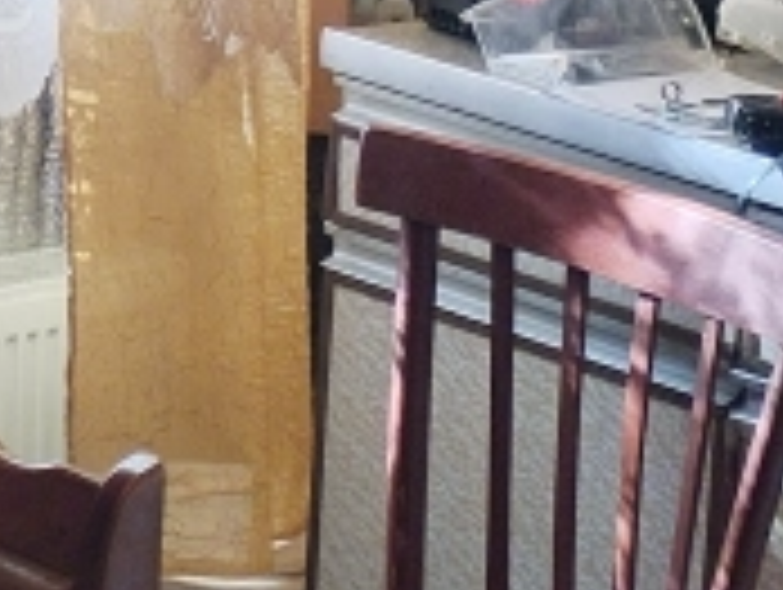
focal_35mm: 209
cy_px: -696
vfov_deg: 6.8
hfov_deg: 9.2
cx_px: -464
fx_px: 4734
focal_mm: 4.75
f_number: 1.8
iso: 190
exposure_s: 1/100
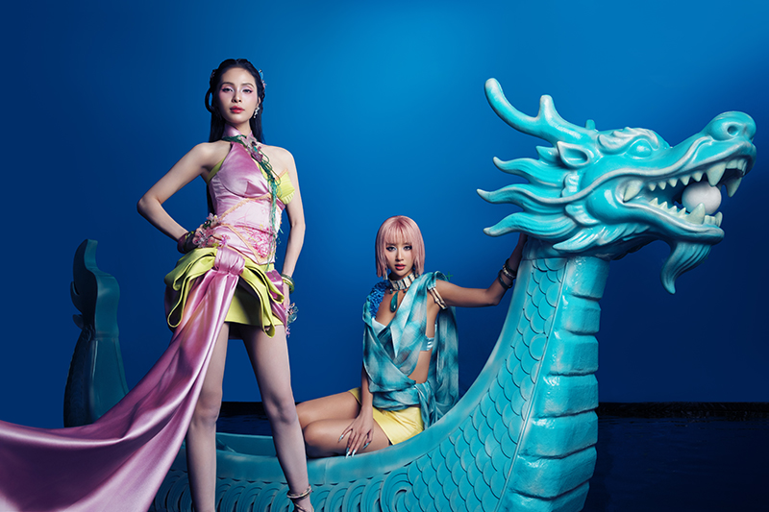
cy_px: 256
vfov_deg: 41.1
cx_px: 384
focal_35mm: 32
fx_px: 683
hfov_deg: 58.7
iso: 500
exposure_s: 1/100
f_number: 8
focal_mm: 32
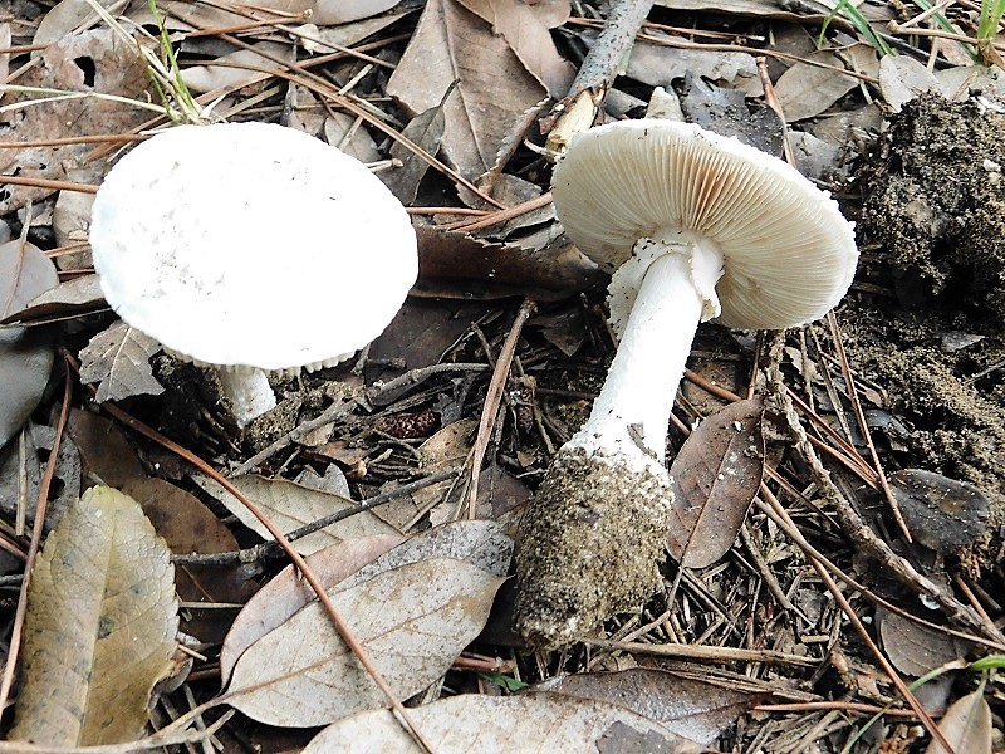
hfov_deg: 37.5
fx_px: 1481
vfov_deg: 28.6
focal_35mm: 51
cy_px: 377
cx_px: 502
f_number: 3.8
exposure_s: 1/8
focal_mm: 9
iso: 500
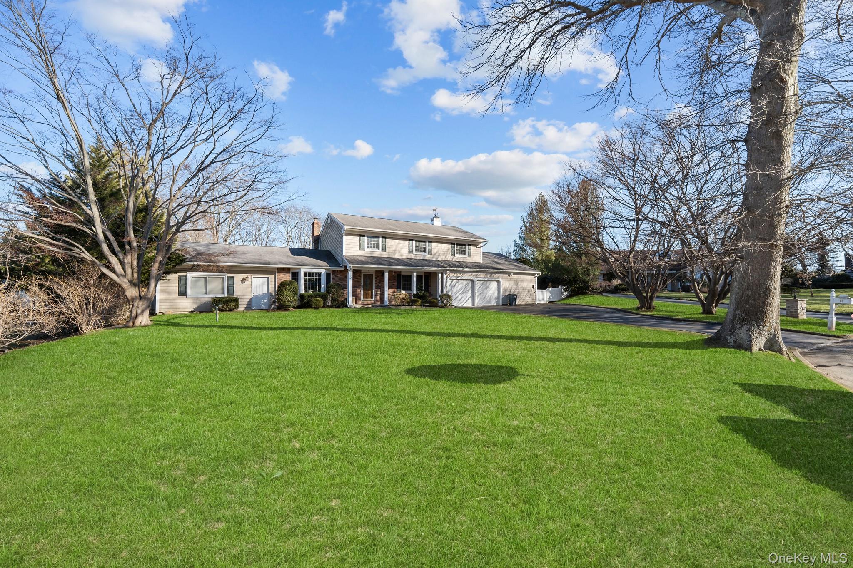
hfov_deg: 104.3
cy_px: 284
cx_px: 426
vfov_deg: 81.2
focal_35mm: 14
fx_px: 332
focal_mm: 14
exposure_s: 1/80
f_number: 10
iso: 800
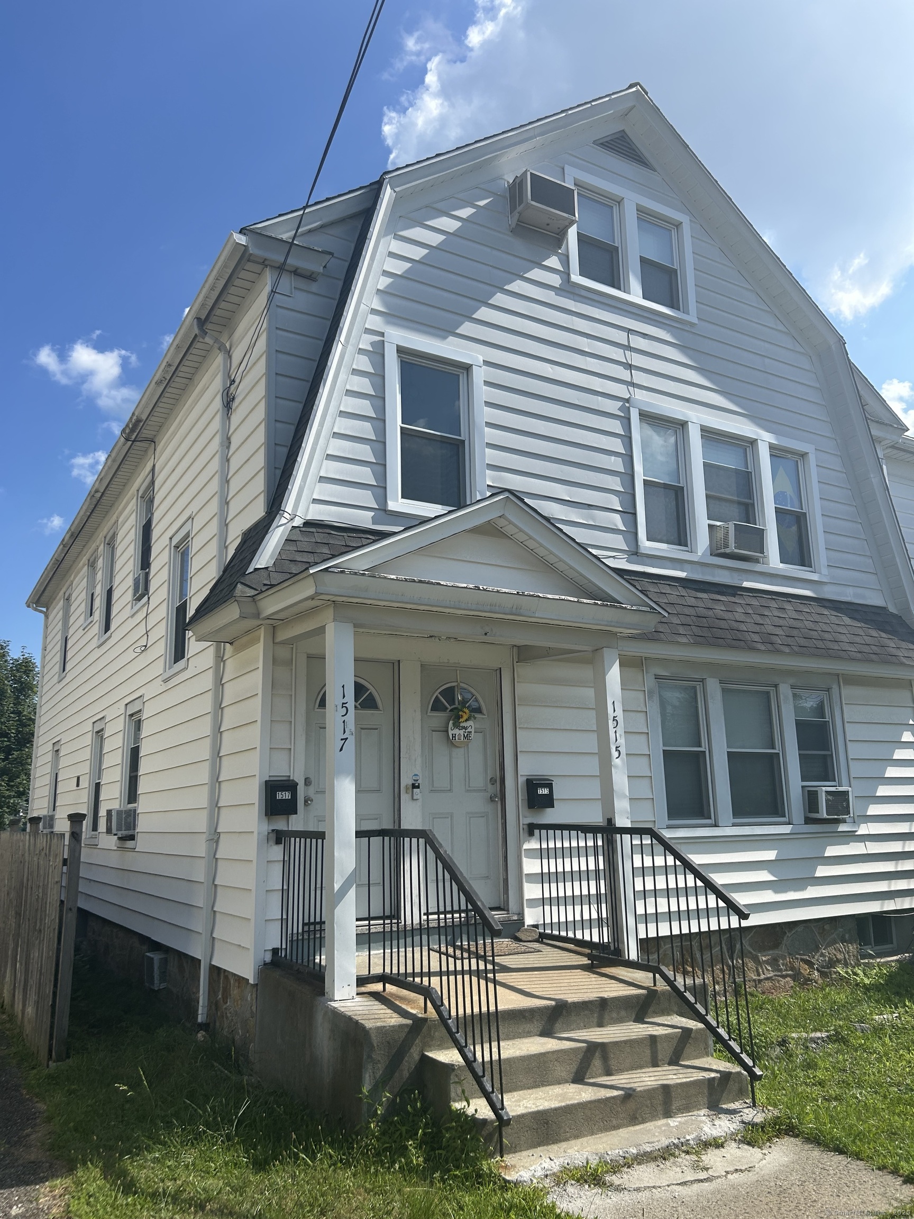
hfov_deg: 53.1
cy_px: 610
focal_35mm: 26
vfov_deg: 67.3
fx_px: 915
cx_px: 457
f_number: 1.5
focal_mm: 5.7
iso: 50
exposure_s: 1/4630
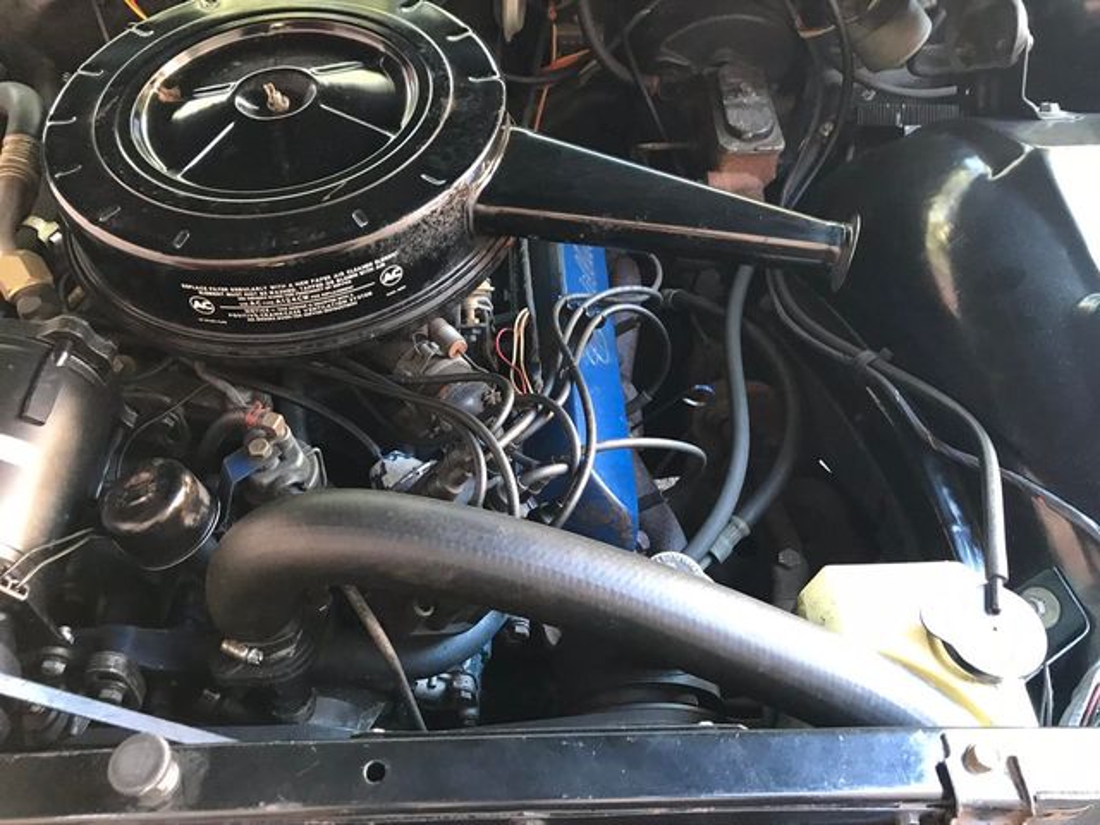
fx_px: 890
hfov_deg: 63.4
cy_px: 412
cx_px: 550
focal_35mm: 28
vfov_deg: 49.7
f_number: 1.8
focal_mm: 3.99
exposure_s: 1/13
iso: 100
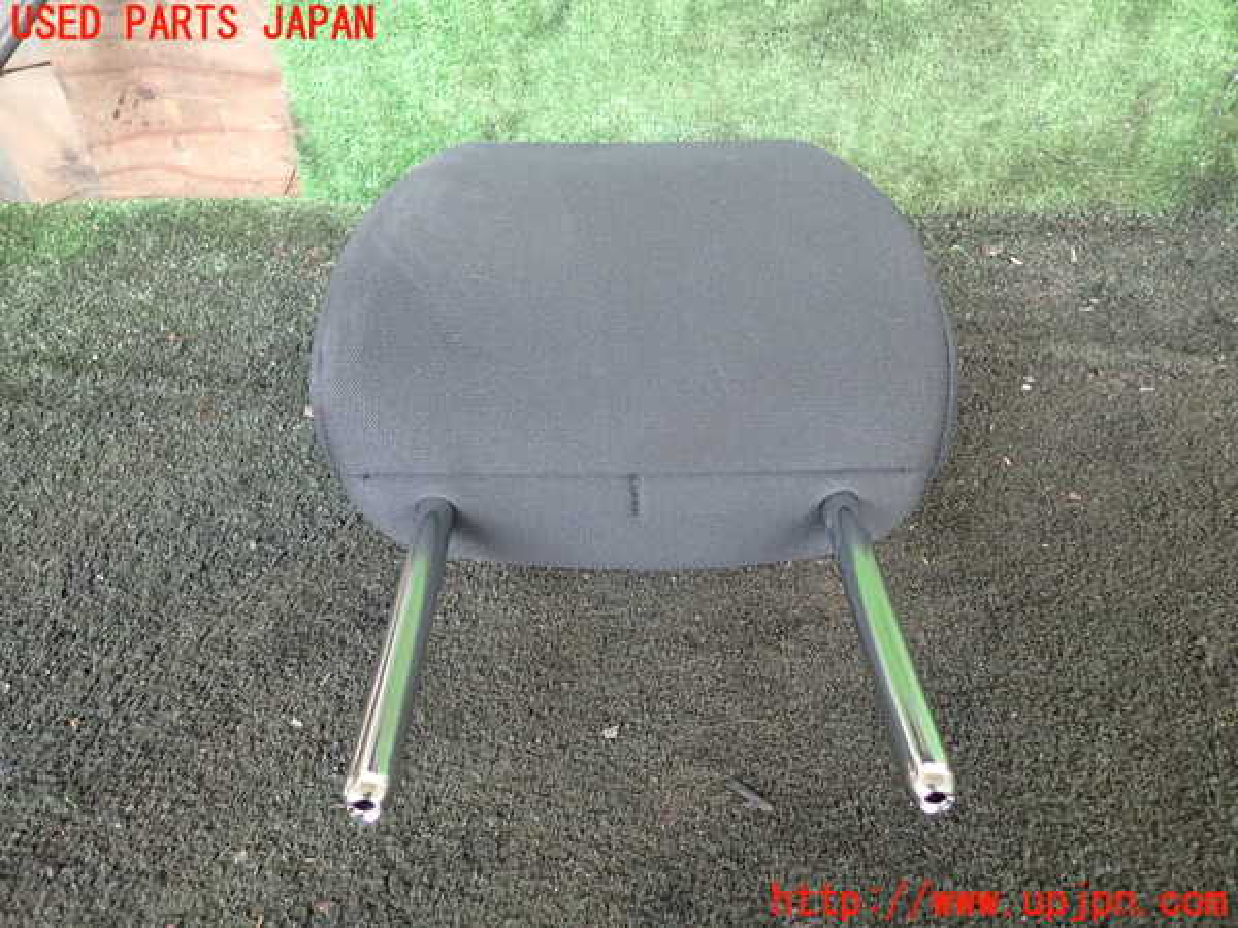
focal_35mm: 25
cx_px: 619
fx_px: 894
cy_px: 464
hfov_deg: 69.4
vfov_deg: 54.9
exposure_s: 1/50
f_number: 2
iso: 200
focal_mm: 4.5
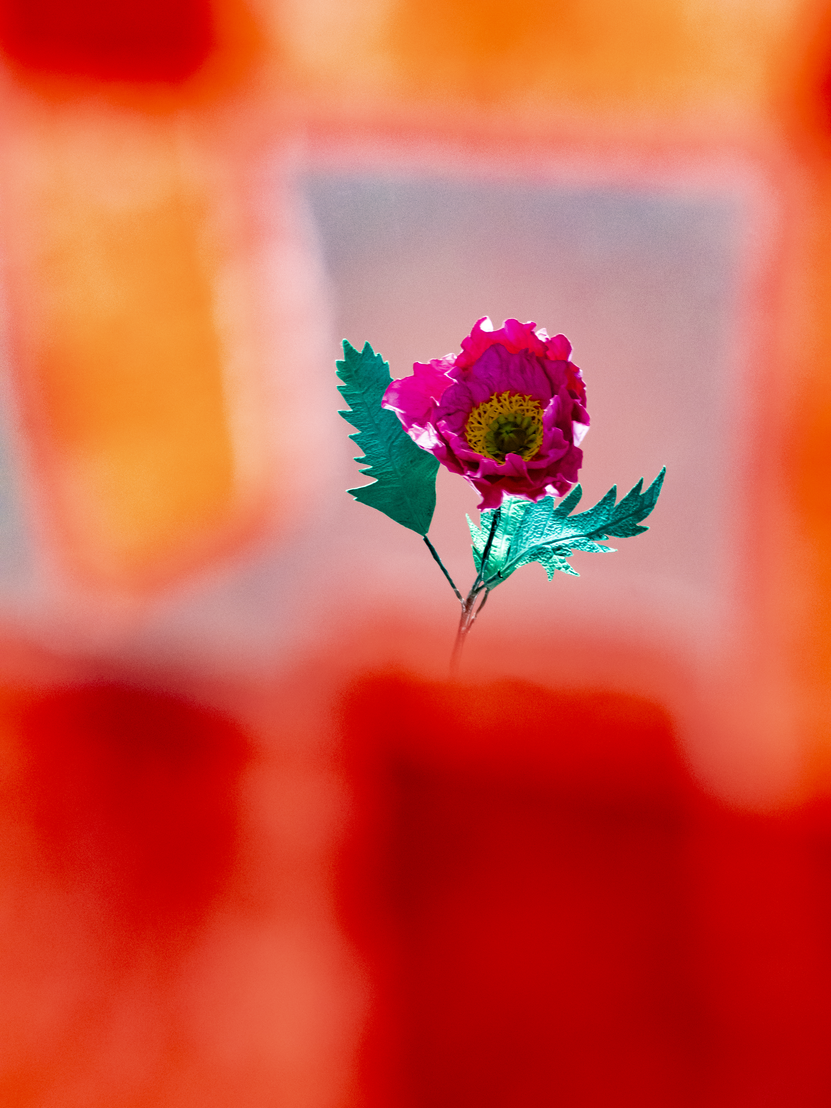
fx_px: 2305
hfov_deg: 20.4
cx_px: 416
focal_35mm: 72
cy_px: 554
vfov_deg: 27.0
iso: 1600
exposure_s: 1/13
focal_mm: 24.33
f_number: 3.6
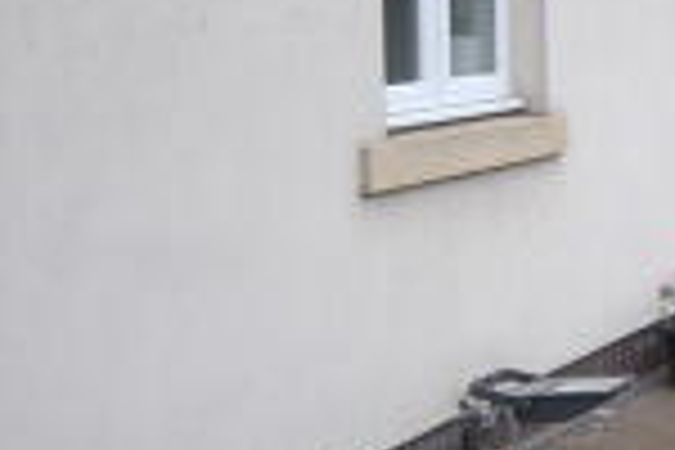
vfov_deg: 14.4
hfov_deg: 20.3
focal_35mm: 95
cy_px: 286
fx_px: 1781
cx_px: 774
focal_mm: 20
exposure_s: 1/160
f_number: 6.3
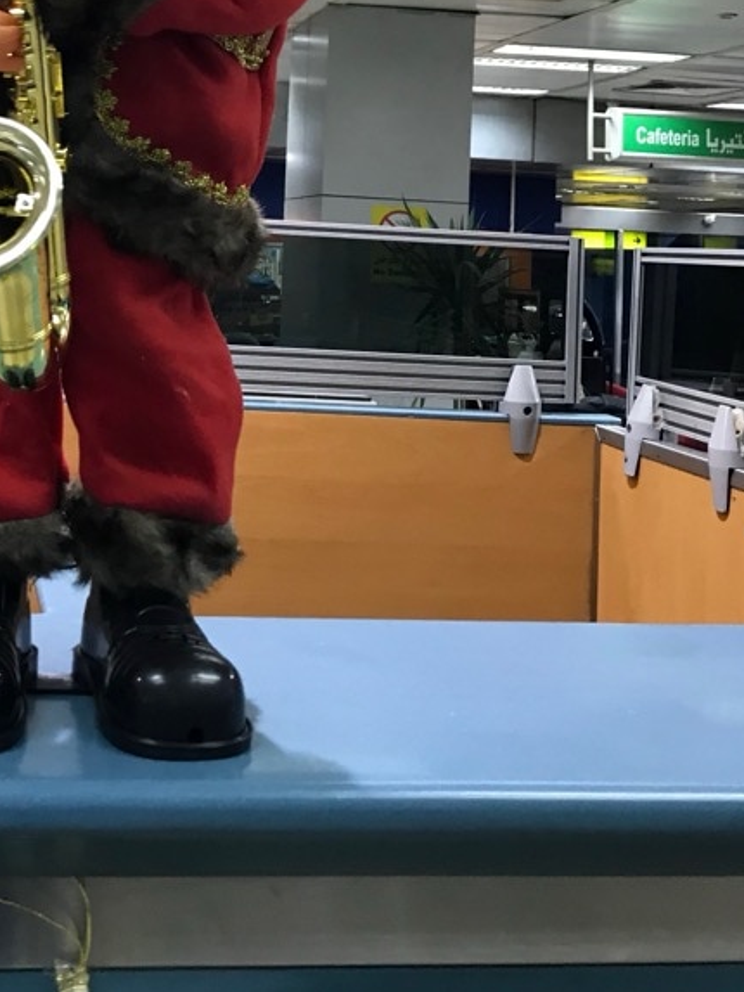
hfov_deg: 28.2
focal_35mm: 50
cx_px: 93
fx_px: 1432
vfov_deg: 36.5
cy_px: 156
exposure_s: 1/17
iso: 64
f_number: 1.8
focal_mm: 3.99
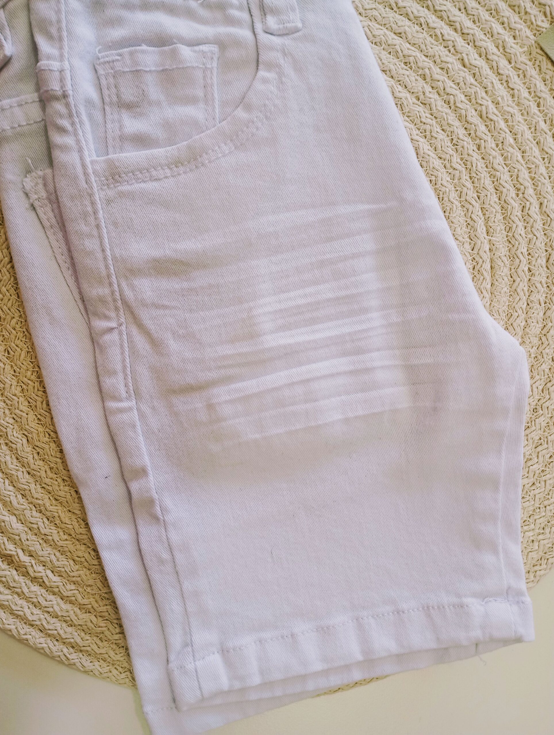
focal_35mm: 28
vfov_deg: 63.4
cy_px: 368
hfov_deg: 49.9
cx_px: 277
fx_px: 596
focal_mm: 4.27
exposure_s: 1/50
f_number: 1.8
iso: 371
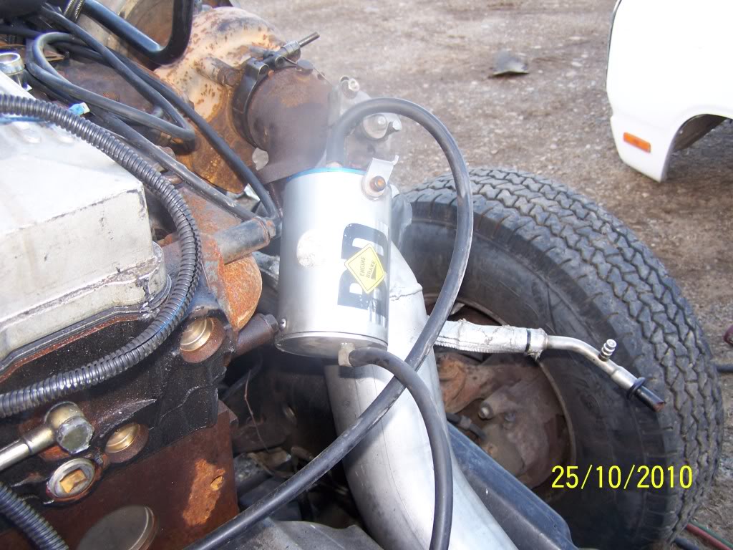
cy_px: 275
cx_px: 366
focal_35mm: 38
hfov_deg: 49.0
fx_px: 805
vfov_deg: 37.7
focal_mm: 6.3
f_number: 2.8
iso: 80
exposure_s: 1/60
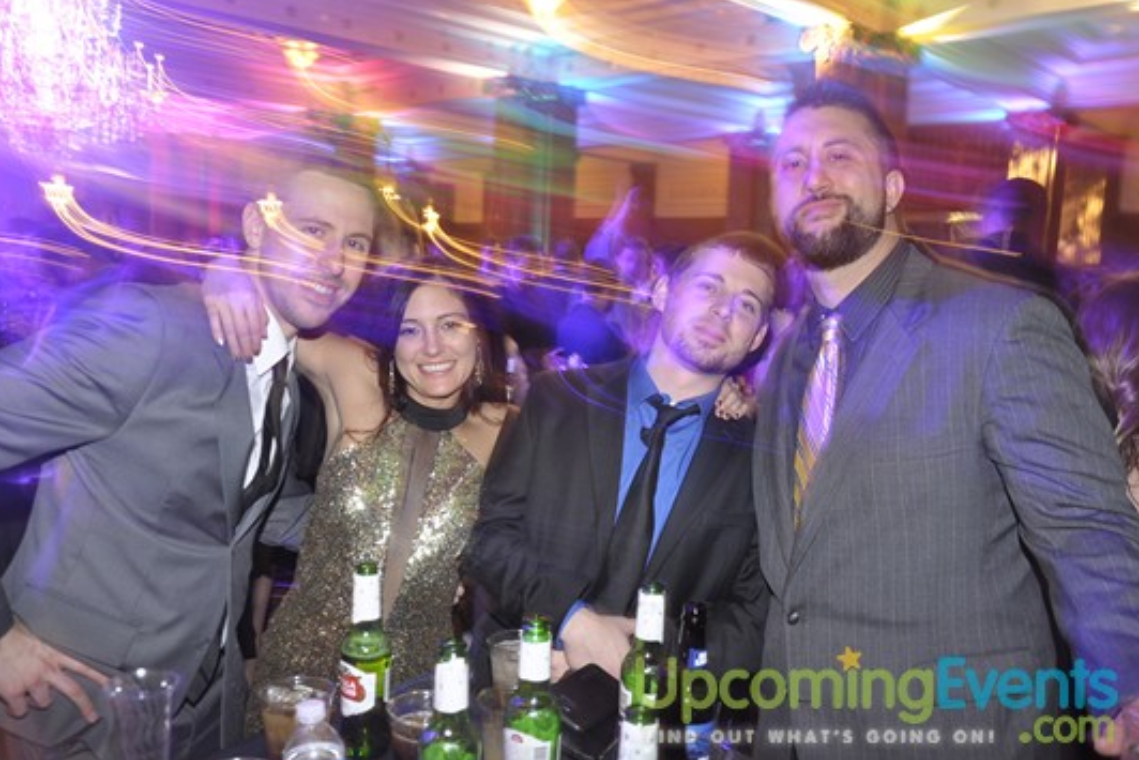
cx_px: 561
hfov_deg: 57.9
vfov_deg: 40.5
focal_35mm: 33
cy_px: 386
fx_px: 1029
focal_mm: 21
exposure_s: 1
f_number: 5
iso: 400
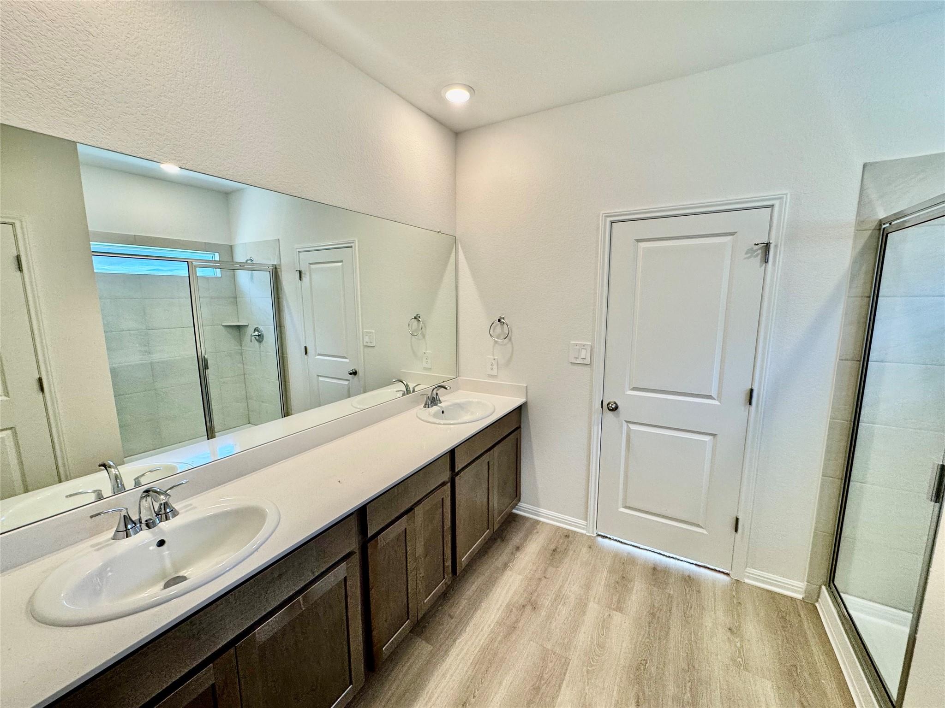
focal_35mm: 14
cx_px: 472
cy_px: 354
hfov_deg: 102.1
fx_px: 382
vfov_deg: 85.7
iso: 160
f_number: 2.2
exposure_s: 1/120
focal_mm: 2.22
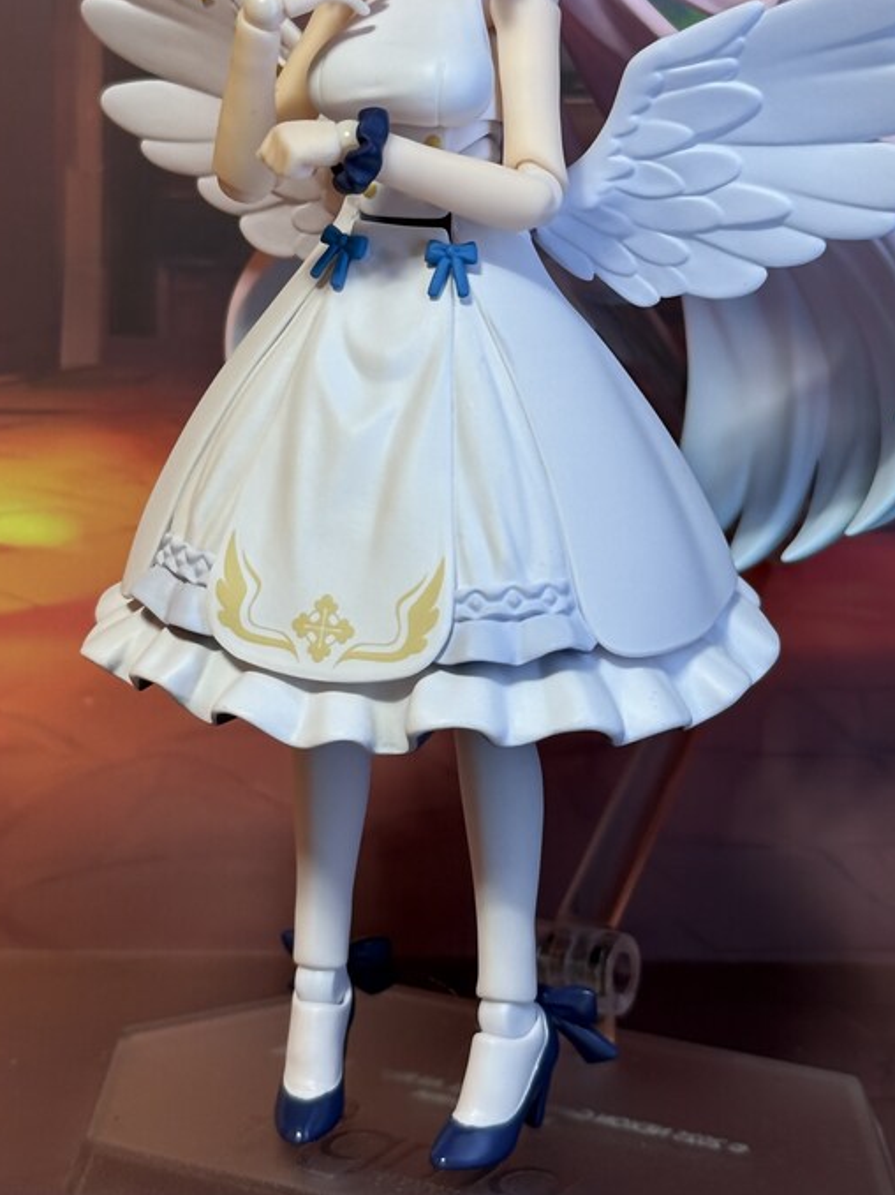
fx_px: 2932
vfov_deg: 22.9
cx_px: 435
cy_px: 395
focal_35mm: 85
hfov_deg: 17.4
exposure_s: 1/60
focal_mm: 6.76
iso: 50
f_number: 1.78
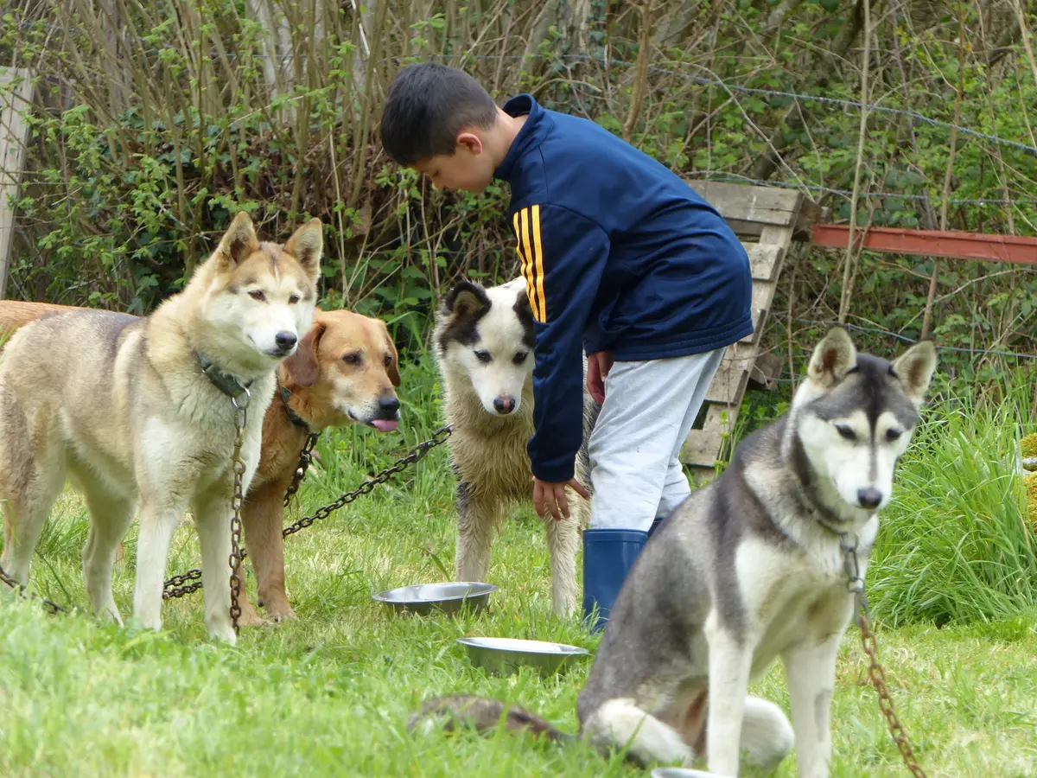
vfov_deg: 4.0
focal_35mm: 372
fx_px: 11144
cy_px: 389
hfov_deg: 5.3
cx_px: 518
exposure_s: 1/200
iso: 100
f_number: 4
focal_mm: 67
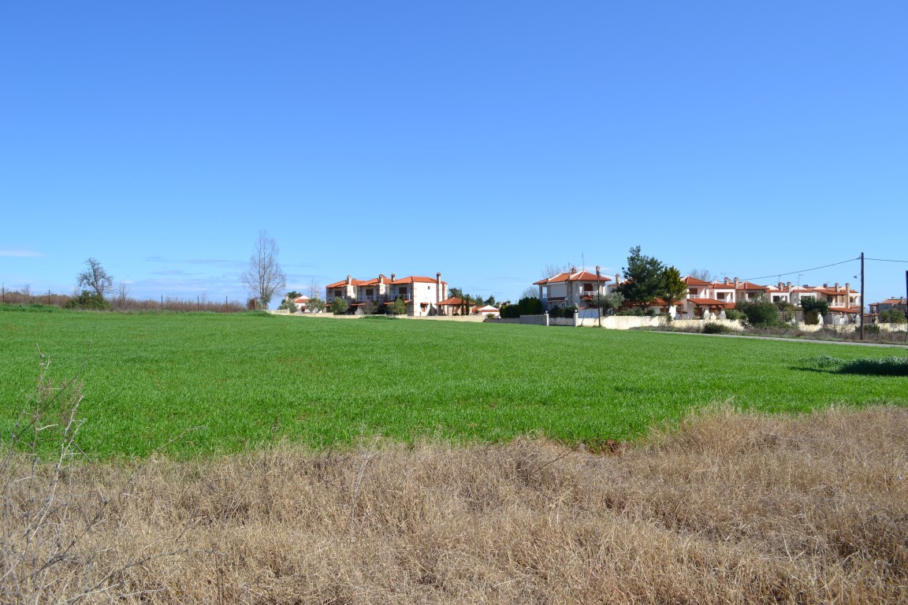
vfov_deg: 43.6
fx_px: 757
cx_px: 454
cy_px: 302
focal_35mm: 30
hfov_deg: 61.9
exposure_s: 1/250
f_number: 8
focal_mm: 20
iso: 100
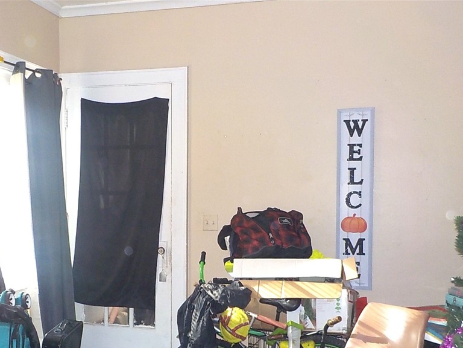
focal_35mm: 40
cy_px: 231
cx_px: 194
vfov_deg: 35.6
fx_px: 535
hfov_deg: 46.6
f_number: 3.3
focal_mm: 4.1
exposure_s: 1/30
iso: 280
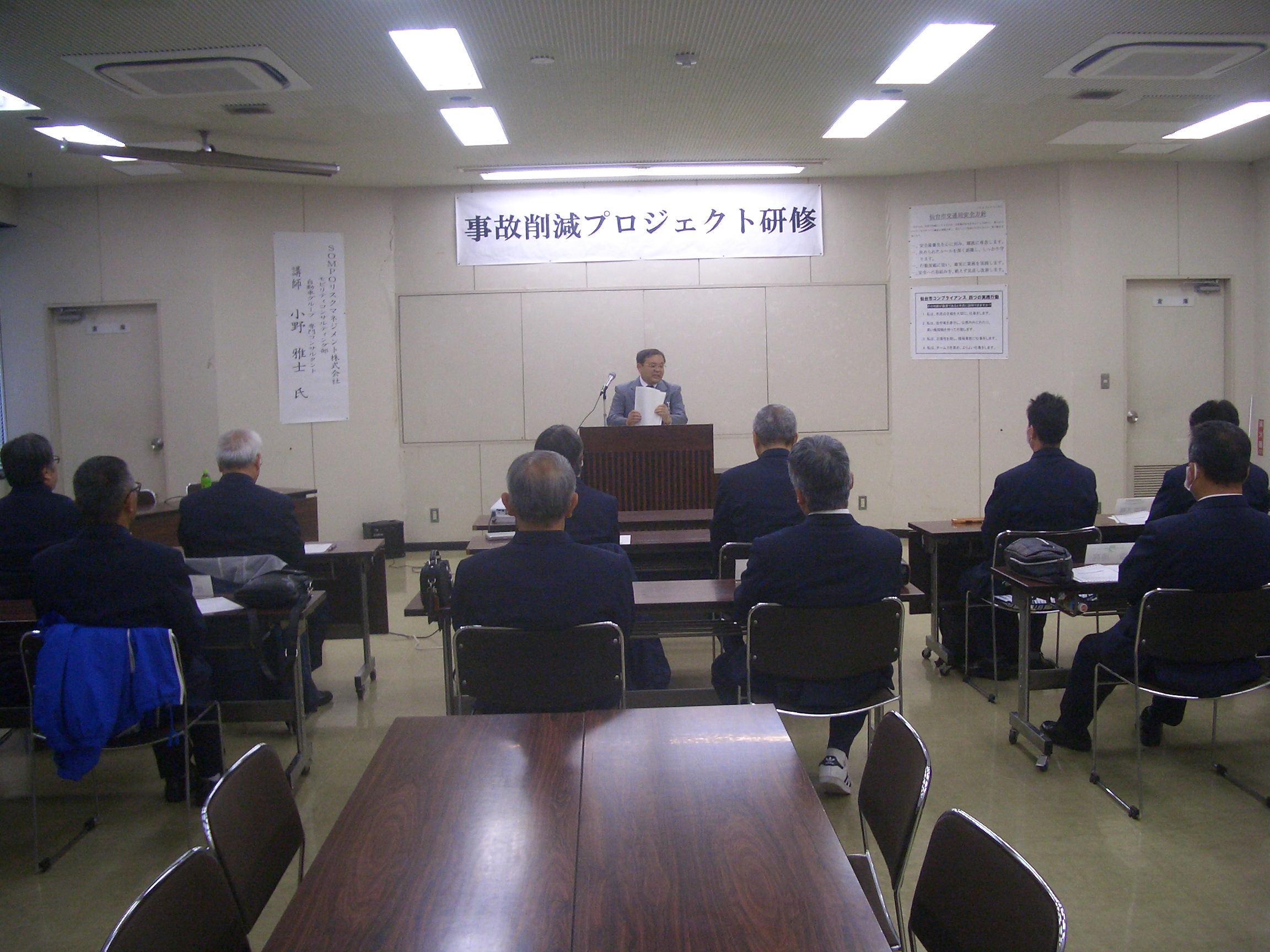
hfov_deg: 52.6
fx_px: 1284
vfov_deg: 40.7
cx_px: 635
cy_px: 476
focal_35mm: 35
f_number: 2.6
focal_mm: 5.8
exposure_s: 1/80
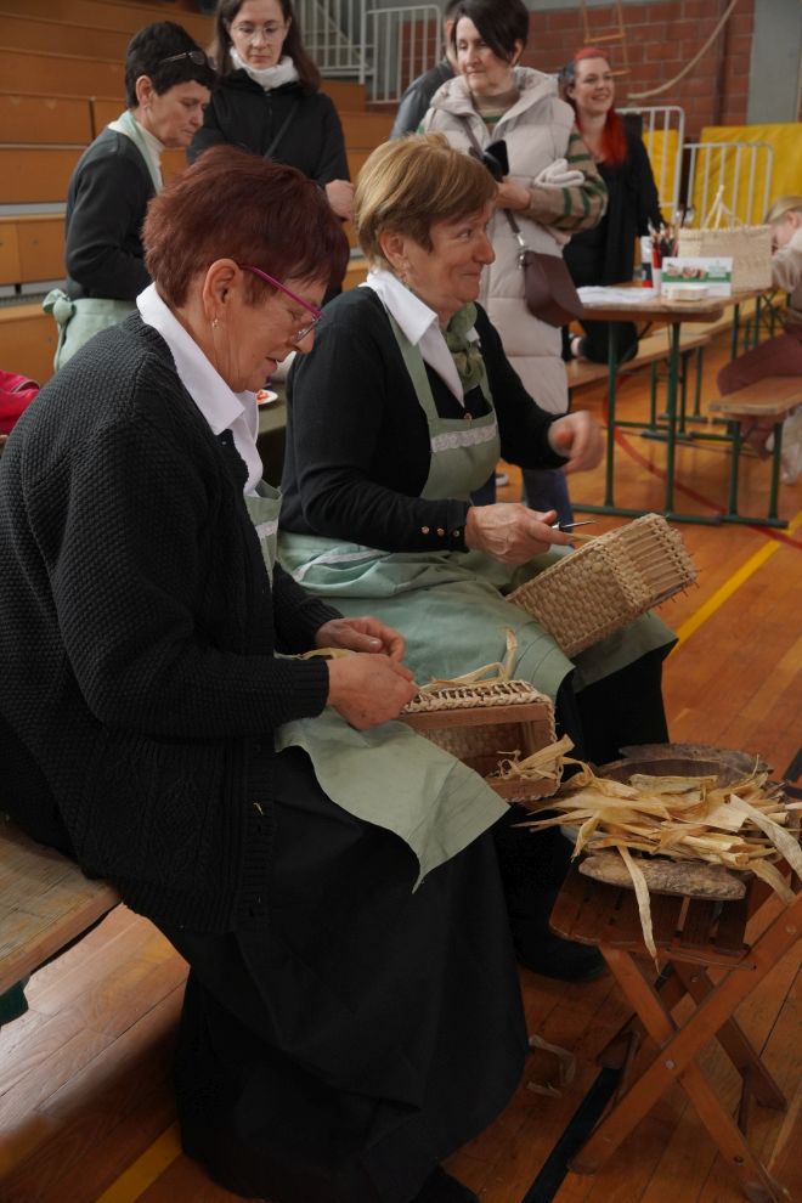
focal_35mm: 41
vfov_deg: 47.3
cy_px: 602
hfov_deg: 32.6
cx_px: 401
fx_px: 1373
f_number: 4.5
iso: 1000
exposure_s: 1/200
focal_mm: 27.4
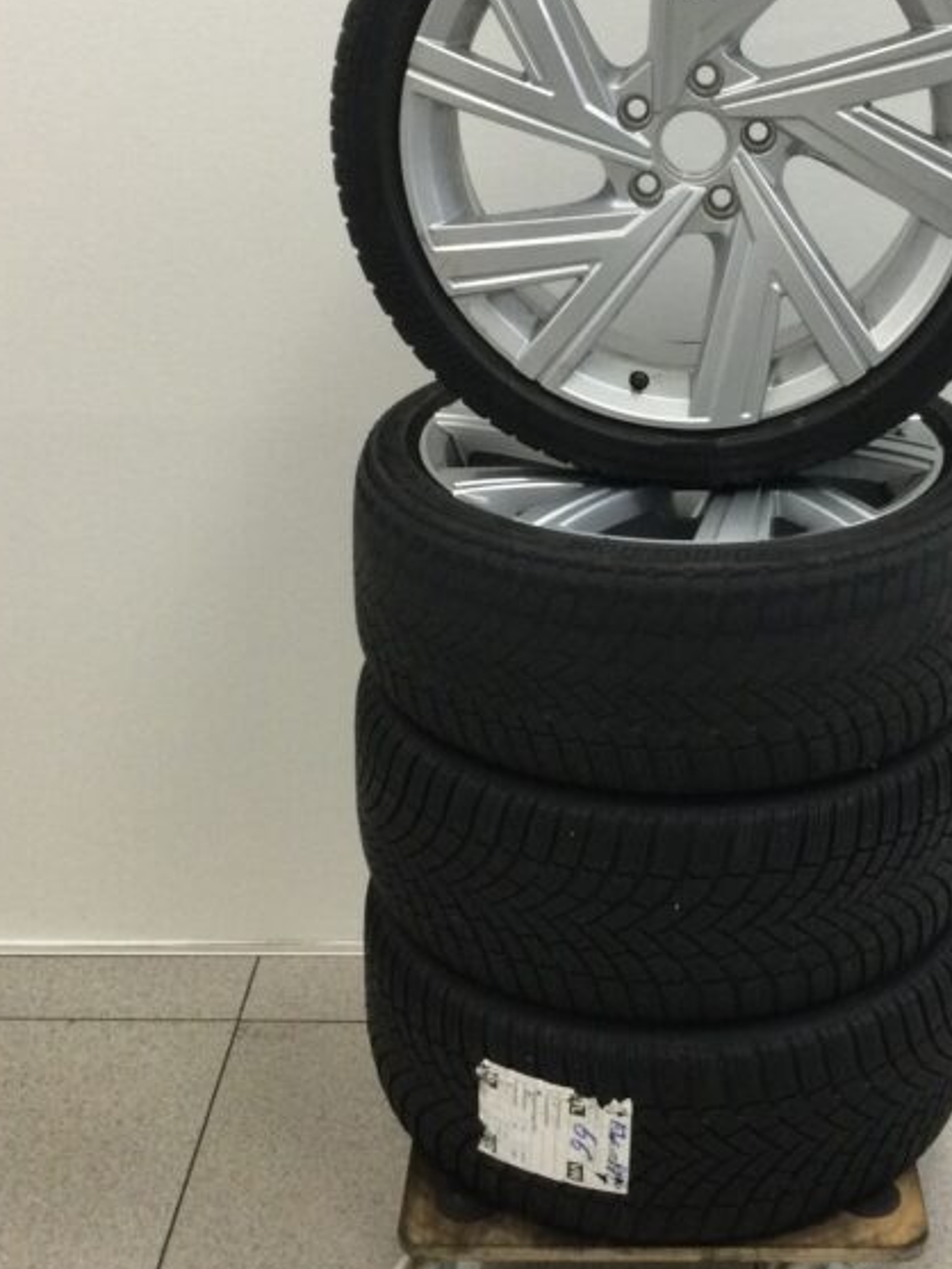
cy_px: 460
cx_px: 701
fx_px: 2089
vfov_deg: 33.6
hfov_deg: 25.4
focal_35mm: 57
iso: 100
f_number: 2.4
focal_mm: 3.3
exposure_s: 1/33
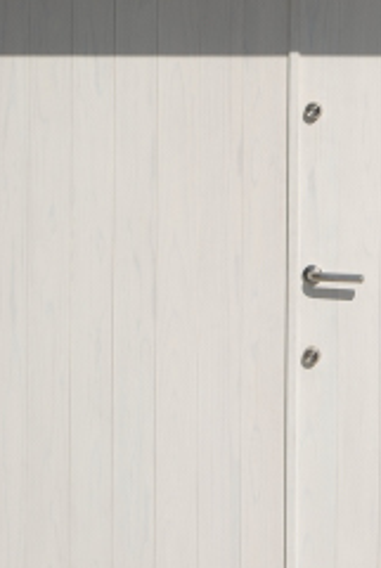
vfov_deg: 21.1
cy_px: 163
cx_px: 457
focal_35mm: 96
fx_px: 1517
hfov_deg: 13.9
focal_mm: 24
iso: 100
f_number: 5.6
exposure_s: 1/1250
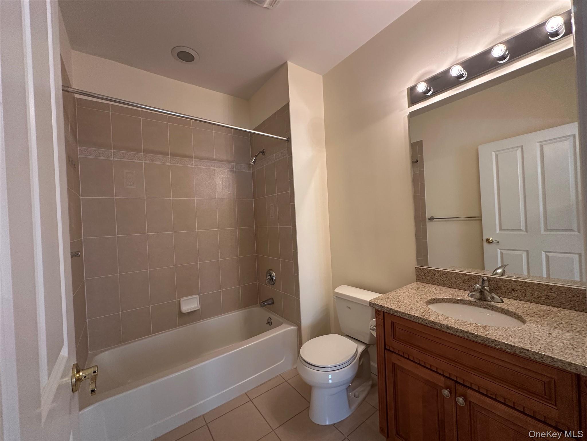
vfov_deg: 85.7
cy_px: 220
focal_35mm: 14
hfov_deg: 102.1
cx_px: 294
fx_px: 237
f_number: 2.2
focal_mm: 2.22
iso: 200
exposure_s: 1/60
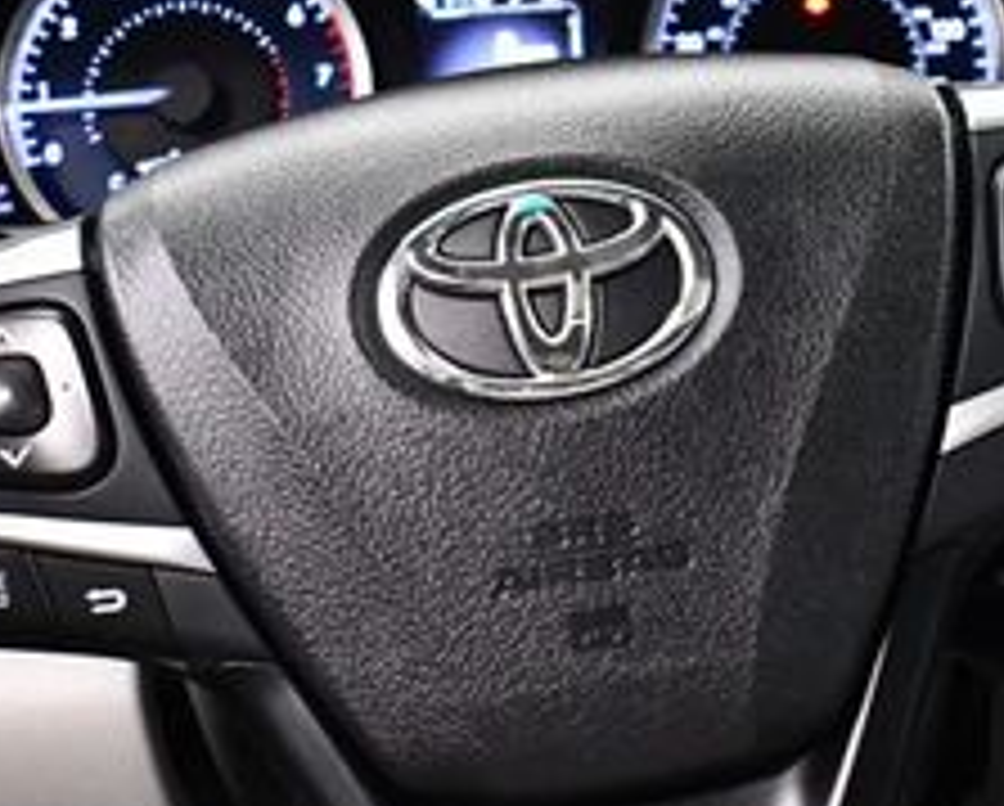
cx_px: 576
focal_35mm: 97
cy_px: 324
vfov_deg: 15.9
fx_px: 2886
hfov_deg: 19.7
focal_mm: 18
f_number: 3.5
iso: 3200
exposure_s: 1/80
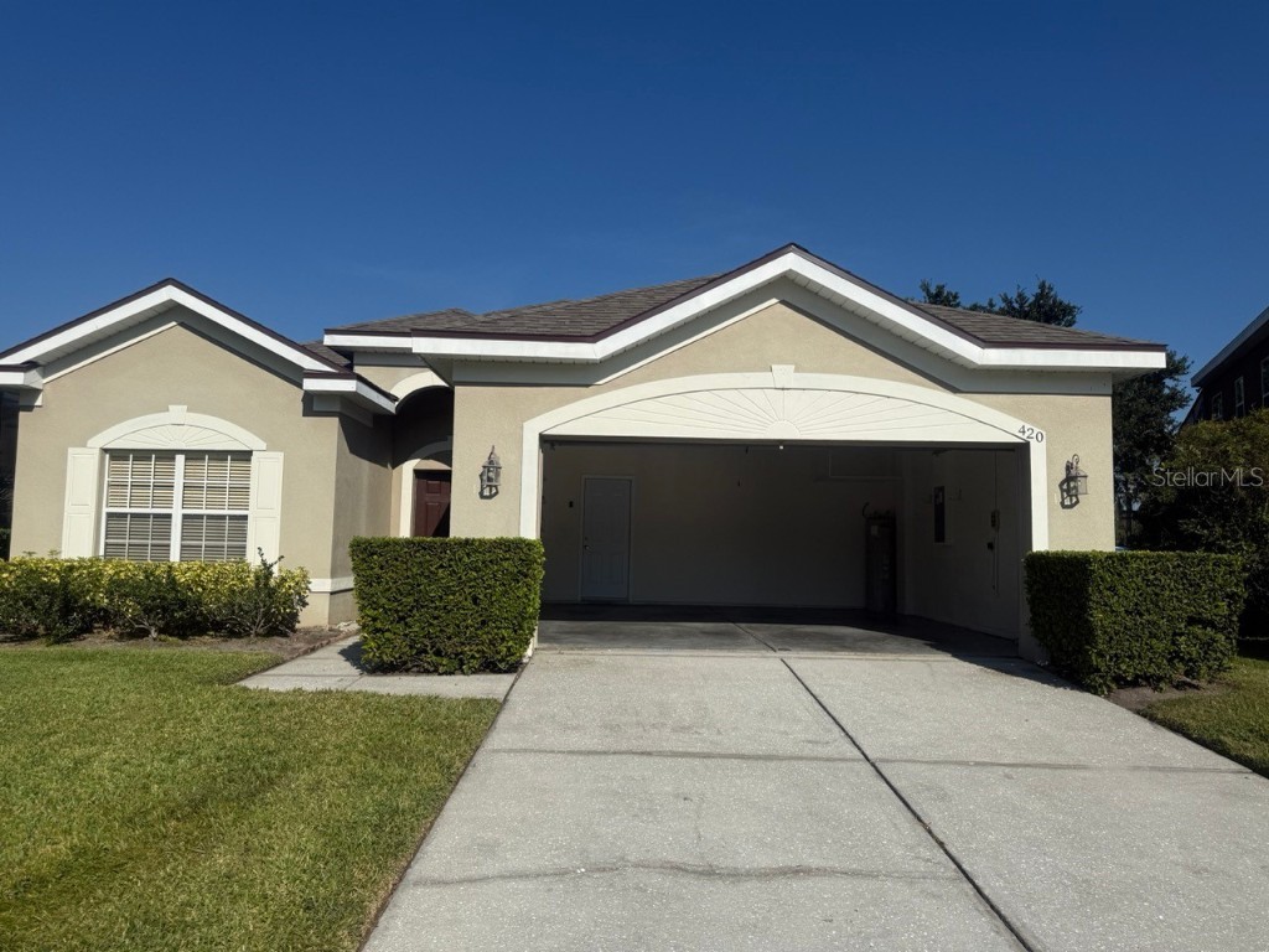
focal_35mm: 24
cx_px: 634
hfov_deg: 71.6
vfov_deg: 56.8
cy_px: 476
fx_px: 880
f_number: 1.78
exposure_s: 1/10309
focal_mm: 6.76
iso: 80
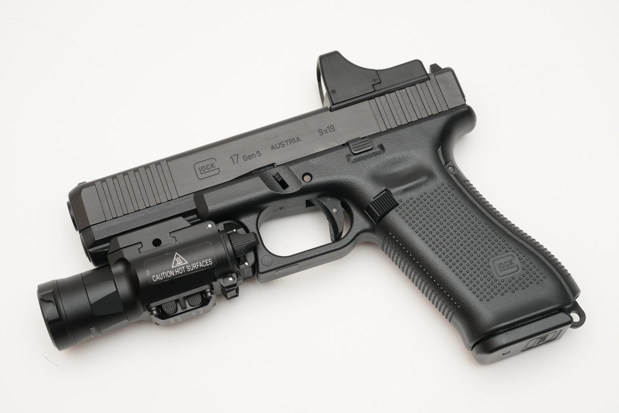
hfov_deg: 27.3
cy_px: 206
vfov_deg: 18.4
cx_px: 310
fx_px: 1272
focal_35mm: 74
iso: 1600
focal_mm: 74
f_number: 22
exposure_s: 1/60
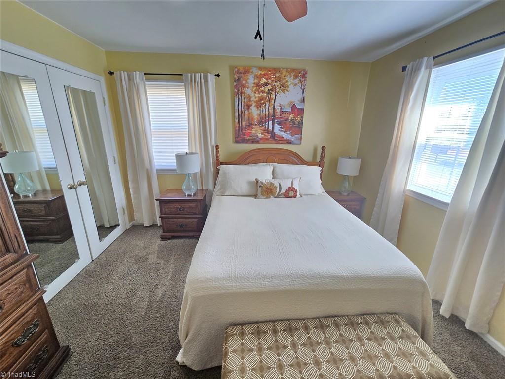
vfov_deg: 89.9
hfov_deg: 106.2
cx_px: 252
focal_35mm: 13
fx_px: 190
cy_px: 190
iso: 640
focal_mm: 2.2
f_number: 2.2
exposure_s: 1/60
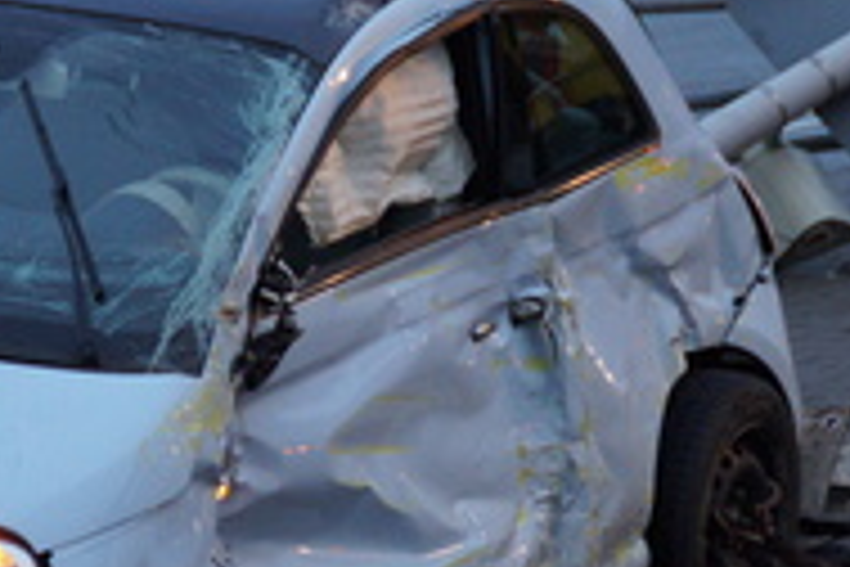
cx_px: 175
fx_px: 6752
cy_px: 418
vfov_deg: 4.8
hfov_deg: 7.2
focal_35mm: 286
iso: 1600
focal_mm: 90
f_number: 5.6
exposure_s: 1/160
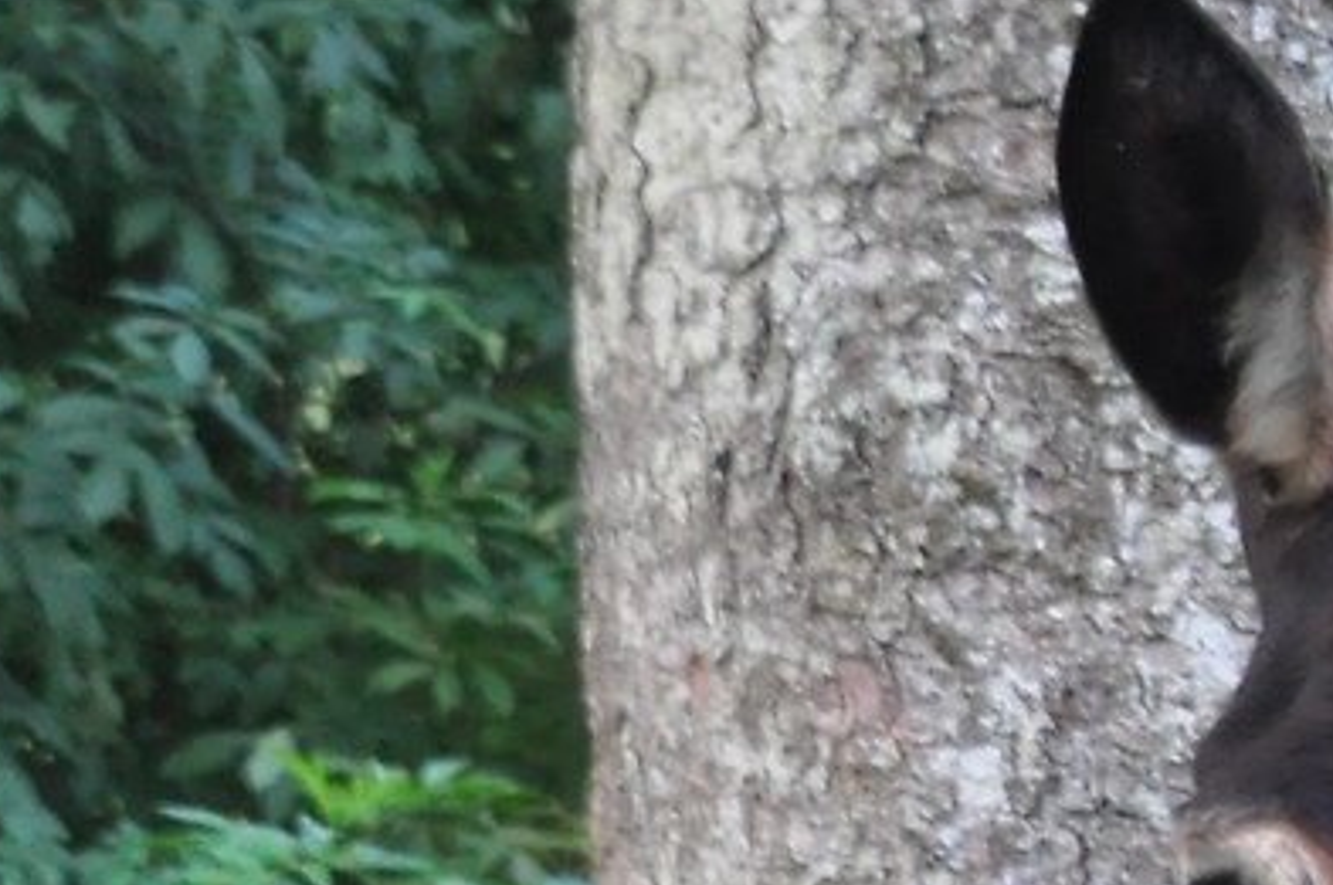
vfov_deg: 2.7
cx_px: 3097
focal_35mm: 504
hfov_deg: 4.0
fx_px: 18641
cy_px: 1163
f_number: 5
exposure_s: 1/40
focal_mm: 55
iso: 800
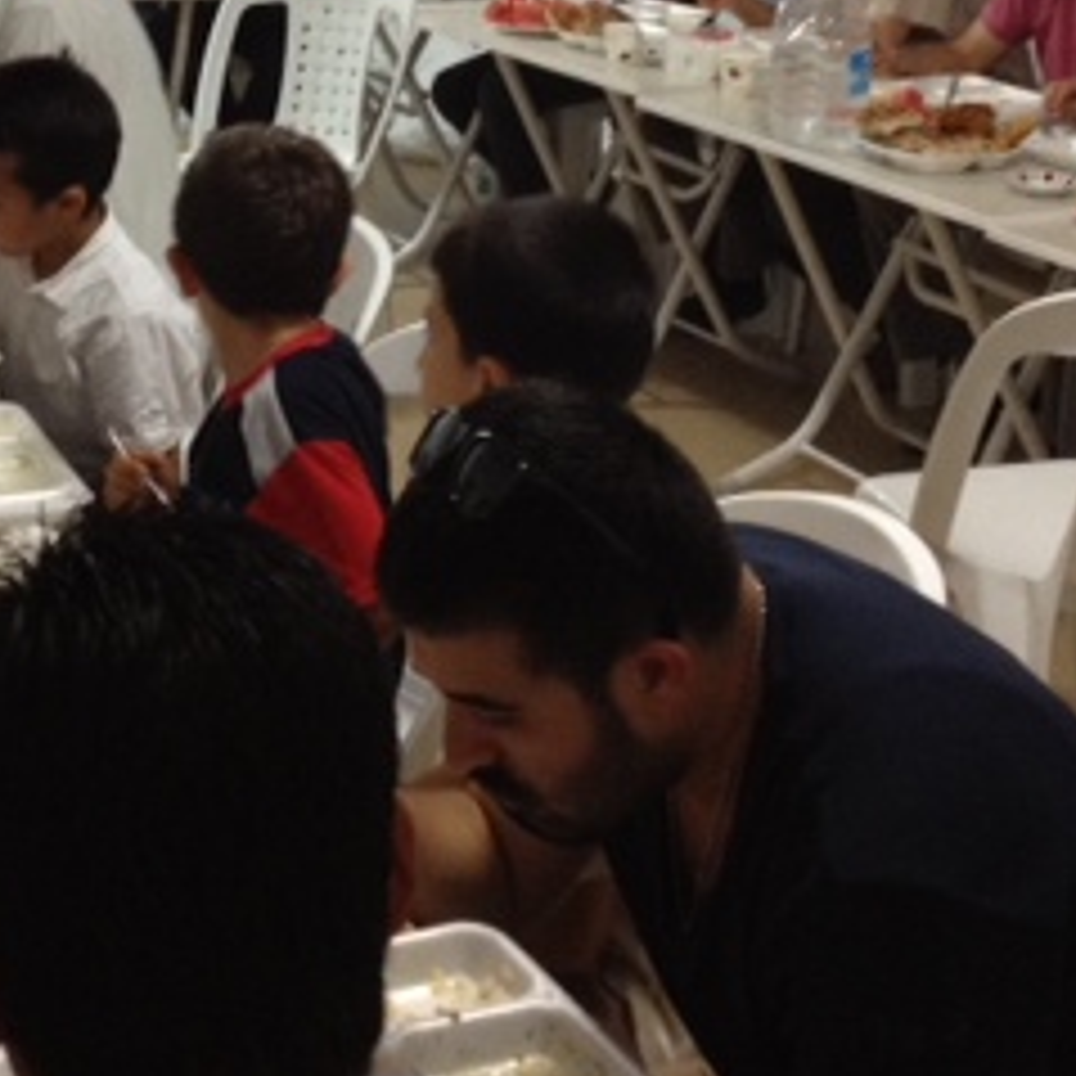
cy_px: 81
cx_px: 378
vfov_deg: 20.4
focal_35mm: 83
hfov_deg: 20.8
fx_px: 2919
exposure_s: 1/20
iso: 160
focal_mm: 4.28
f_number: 2.4
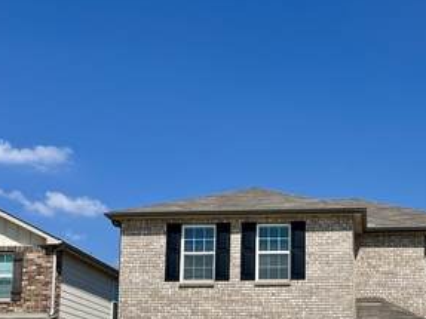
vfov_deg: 24.3
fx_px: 713
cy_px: 303
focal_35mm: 58
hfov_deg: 32.6
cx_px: 318
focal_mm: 5.1
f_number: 1.6
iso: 50
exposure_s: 1/6173
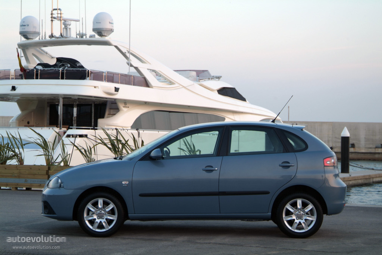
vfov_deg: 16.5
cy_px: 128
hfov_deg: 24.4
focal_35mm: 83
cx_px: 191
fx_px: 882
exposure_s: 1/30
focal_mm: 55
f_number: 5
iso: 100
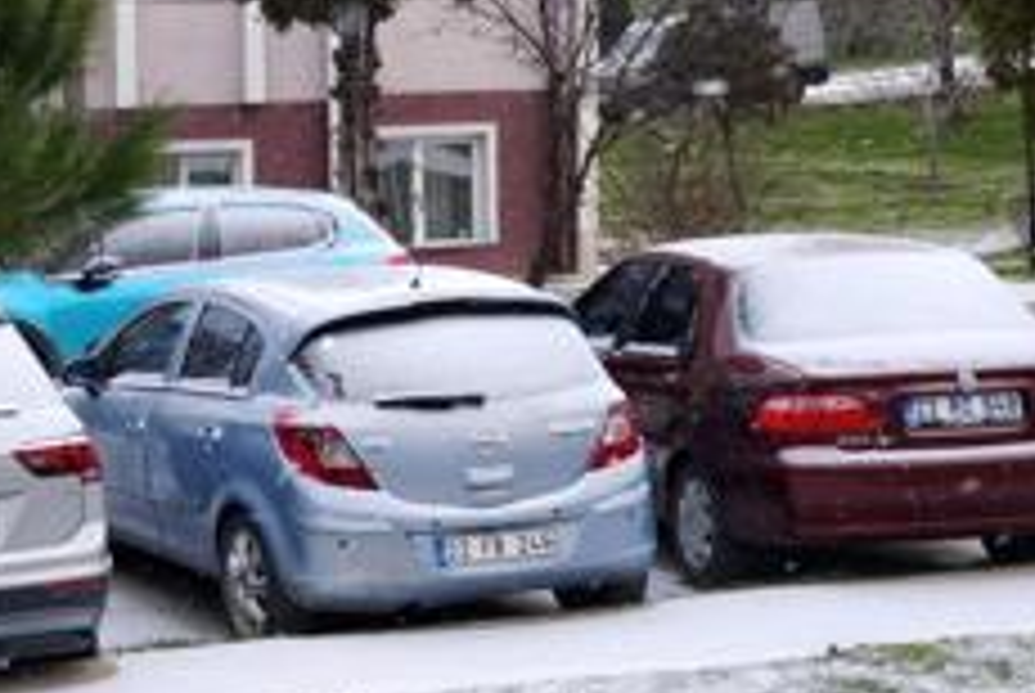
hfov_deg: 17.7
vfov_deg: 12.2
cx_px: 45
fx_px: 3253
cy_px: 410
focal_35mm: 113
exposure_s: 1/339
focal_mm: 6.57
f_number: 1.6
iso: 50
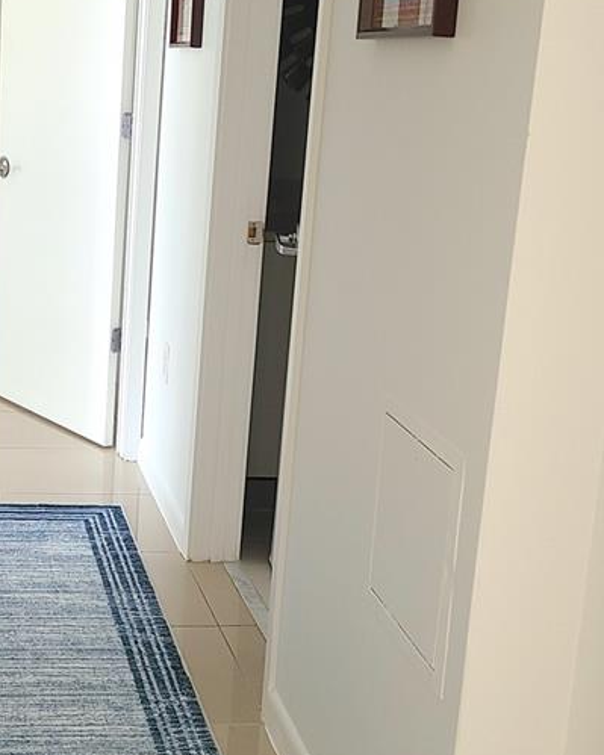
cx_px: 62
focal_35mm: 61
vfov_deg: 30.9
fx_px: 1363
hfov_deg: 24.3
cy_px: 330
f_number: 1.8
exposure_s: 1/60
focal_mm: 5.4
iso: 100
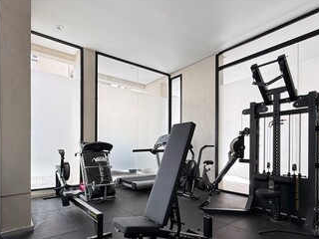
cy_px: 148
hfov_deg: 80.7
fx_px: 184
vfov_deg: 65.1
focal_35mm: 20
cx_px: 127
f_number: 2.2
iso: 80
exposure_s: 1/99
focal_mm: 2.22
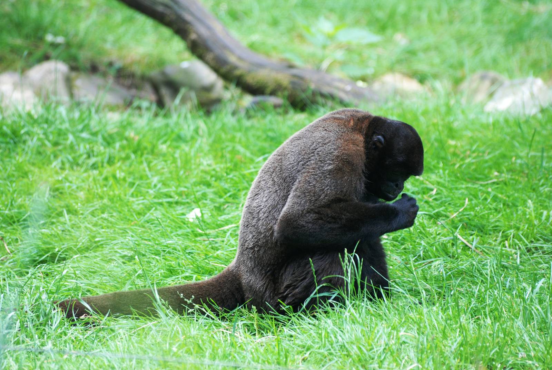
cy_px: 185
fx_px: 4490
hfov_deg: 7.0
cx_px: 276
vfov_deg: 4.7
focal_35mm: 292
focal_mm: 195
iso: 400
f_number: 5
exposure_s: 1/80
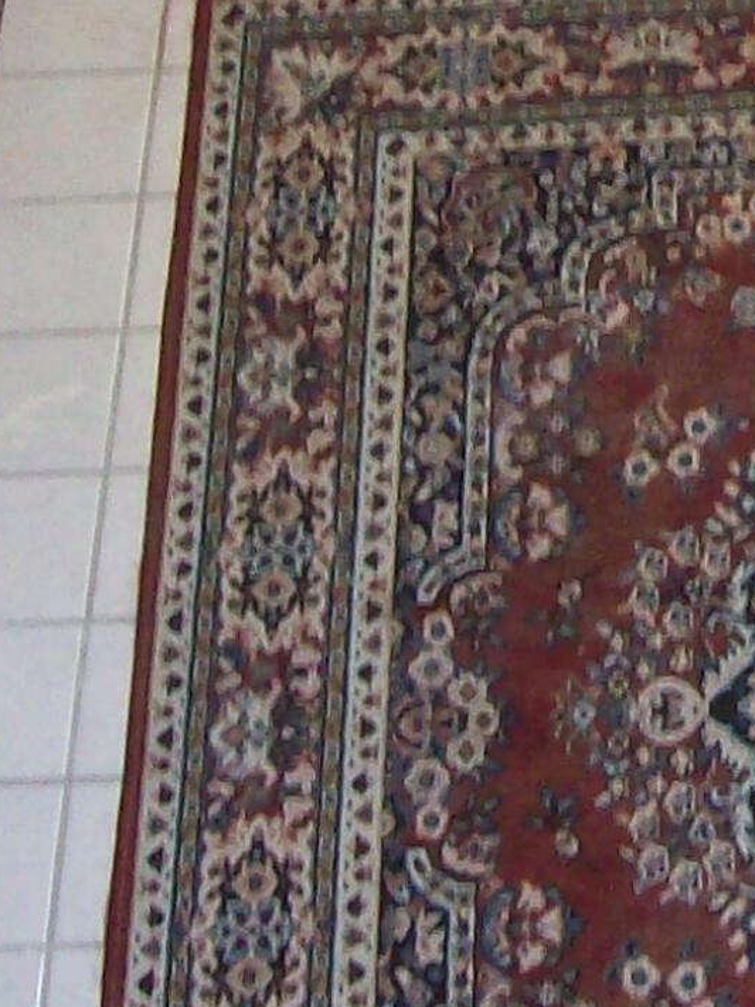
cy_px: -52
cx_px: 928
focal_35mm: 152
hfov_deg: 9.6
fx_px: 4422
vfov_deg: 12.8
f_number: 2.7
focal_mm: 6
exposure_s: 1/15.6
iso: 160
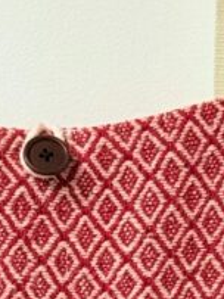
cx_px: 108
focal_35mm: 242
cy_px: 351
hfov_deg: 6.1
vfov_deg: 8.1
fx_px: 2090
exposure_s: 1/50
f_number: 1.78
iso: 250
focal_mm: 6.76
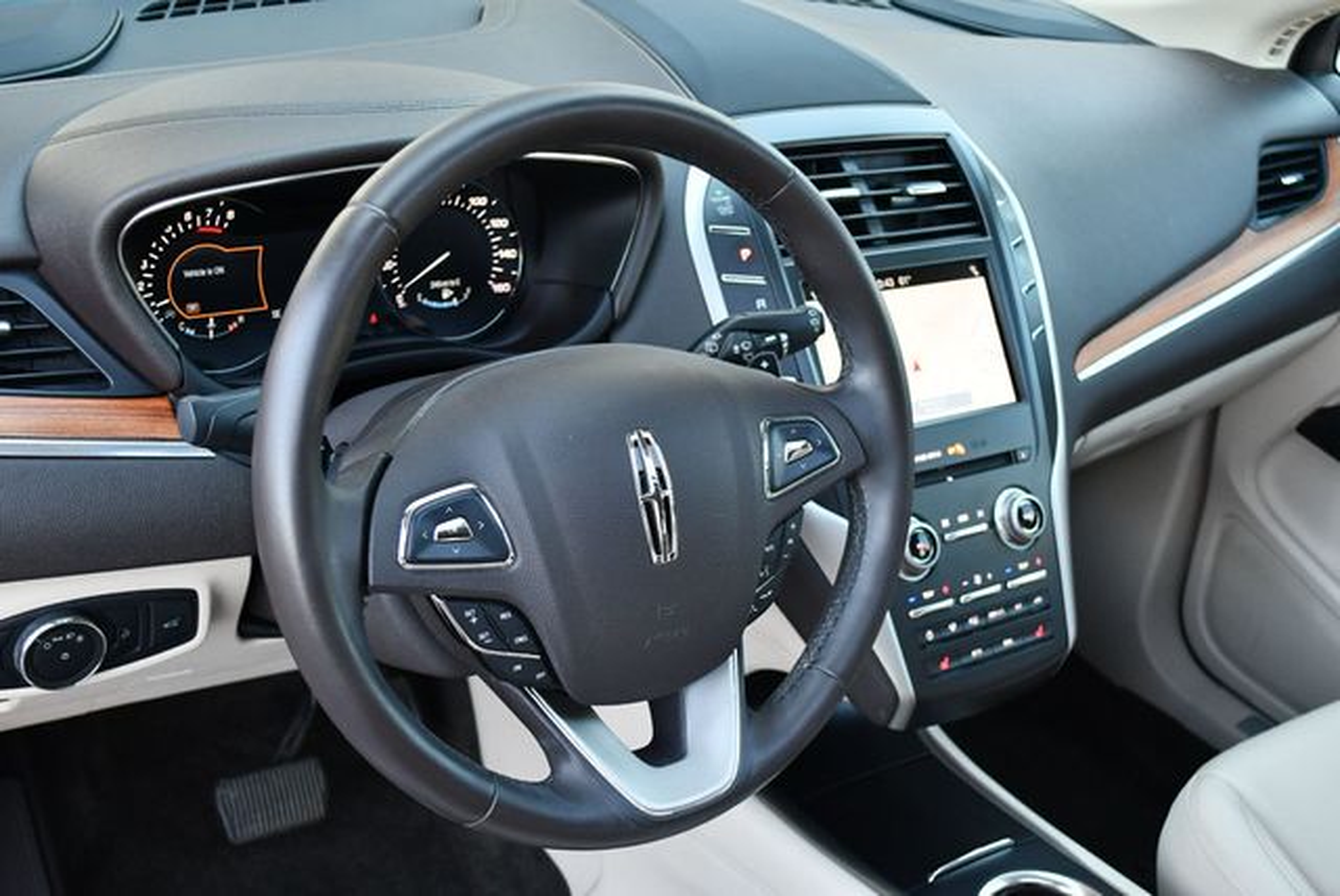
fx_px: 1639
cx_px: 670
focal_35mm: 44
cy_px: 448
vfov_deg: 30.6
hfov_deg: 44.5
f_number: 4
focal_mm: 22
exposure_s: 1/160
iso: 800
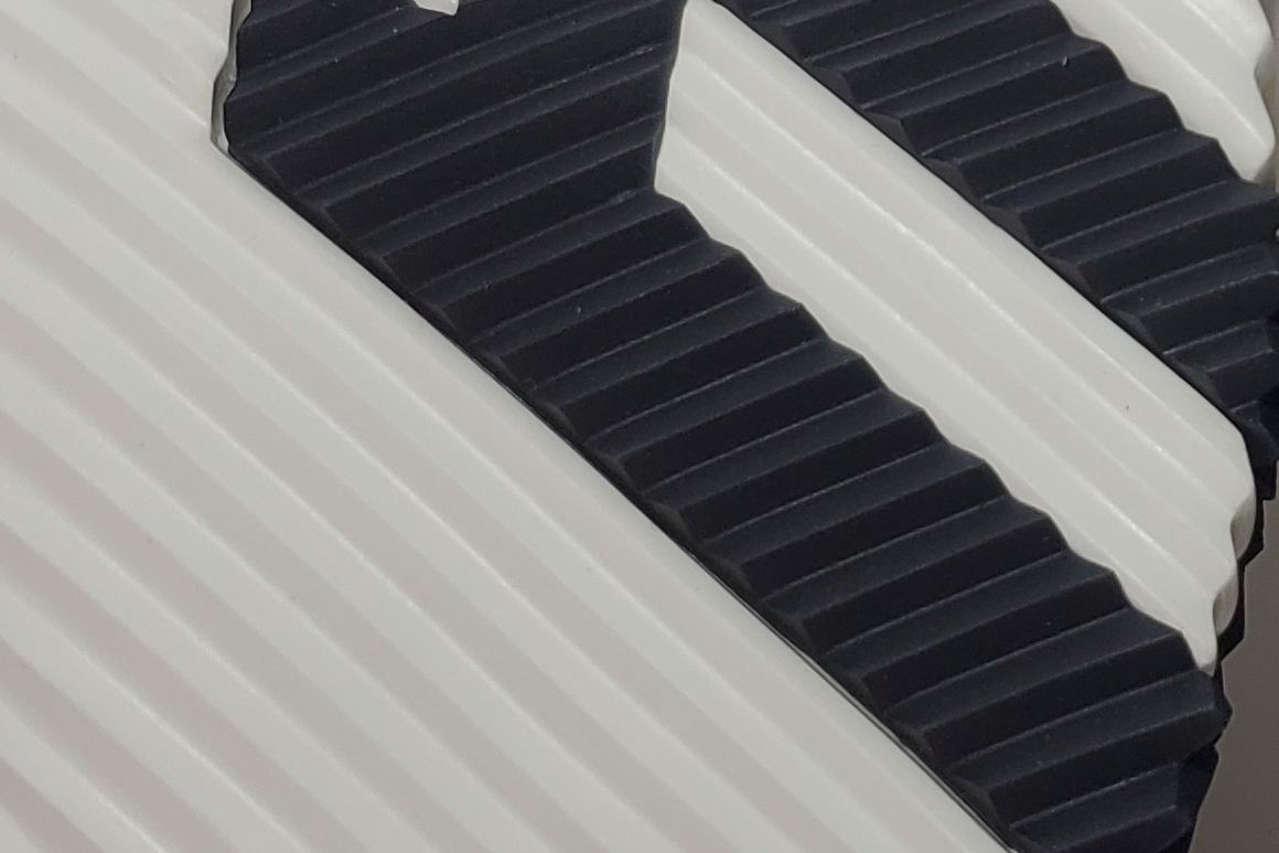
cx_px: 1402
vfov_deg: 14.1
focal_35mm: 94
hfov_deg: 20.7
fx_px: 3339
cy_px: -184
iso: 50
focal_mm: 4.3
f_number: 1.5
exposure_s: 1/599
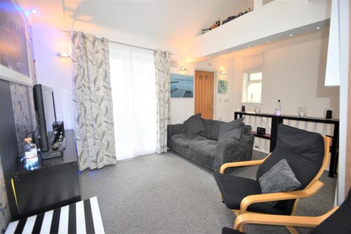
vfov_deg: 77.4
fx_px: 146
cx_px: 176
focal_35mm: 15
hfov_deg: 100.4
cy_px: 117
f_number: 4.5
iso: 800
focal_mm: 10
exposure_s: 1/80
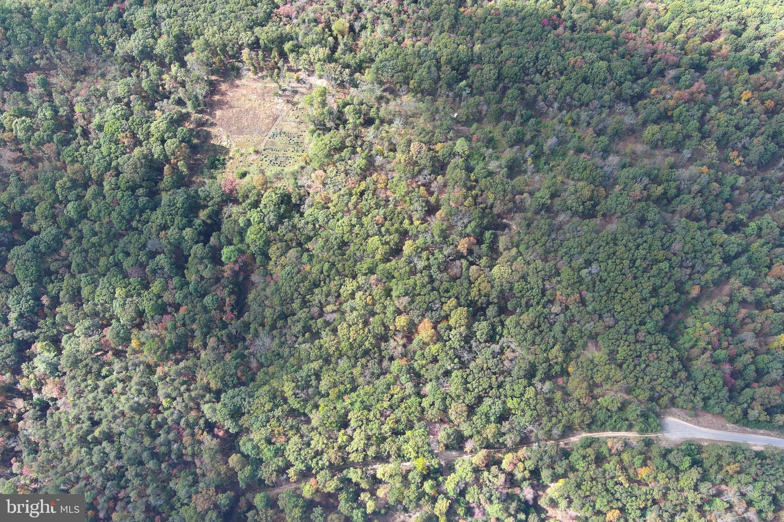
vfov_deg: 45.0
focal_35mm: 29
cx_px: 392
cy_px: 261
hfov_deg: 63.7
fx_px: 631
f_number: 2.8
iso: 100
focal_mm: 10.57
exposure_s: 1/216
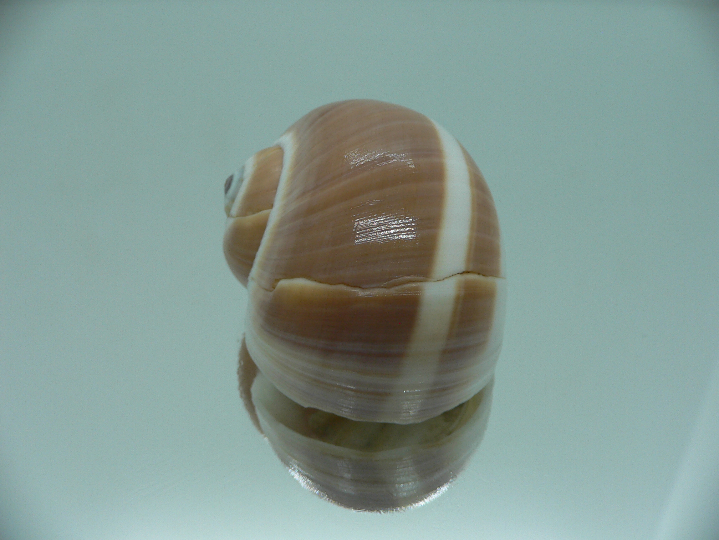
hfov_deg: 52.6
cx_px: 360
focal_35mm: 35
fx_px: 727
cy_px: 270
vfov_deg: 40.7
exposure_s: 1/60
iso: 80
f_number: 2.8
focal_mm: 4.6
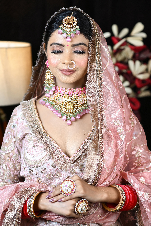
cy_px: 113
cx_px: 76
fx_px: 535
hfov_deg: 16.1
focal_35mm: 85
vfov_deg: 23.9
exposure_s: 1/160
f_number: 2.8
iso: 200
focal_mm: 85
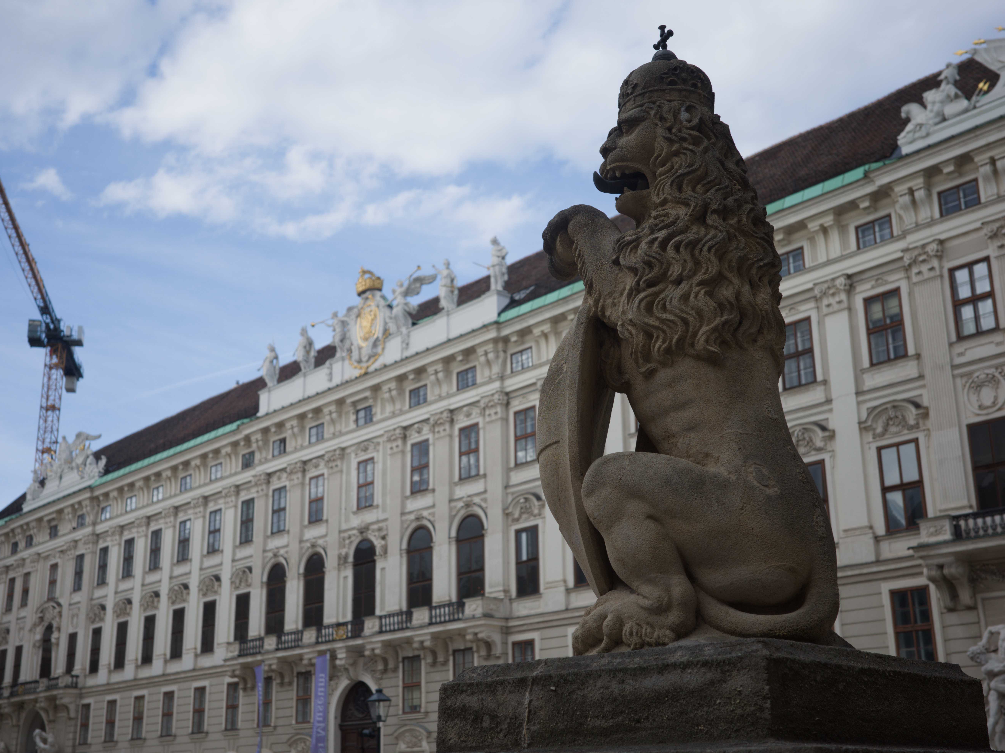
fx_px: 1277
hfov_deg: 42.9
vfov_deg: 32.9
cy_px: 375
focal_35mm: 44
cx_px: 460
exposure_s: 1/320
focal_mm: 26
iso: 100
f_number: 5
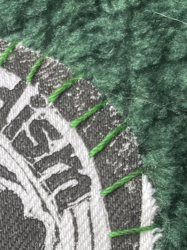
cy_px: 278
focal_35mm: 92
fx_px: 663
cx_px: -112
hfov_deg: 14.7
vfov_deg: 20.3
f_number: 1.6
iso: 40
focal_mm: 4.2
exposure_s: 1/120
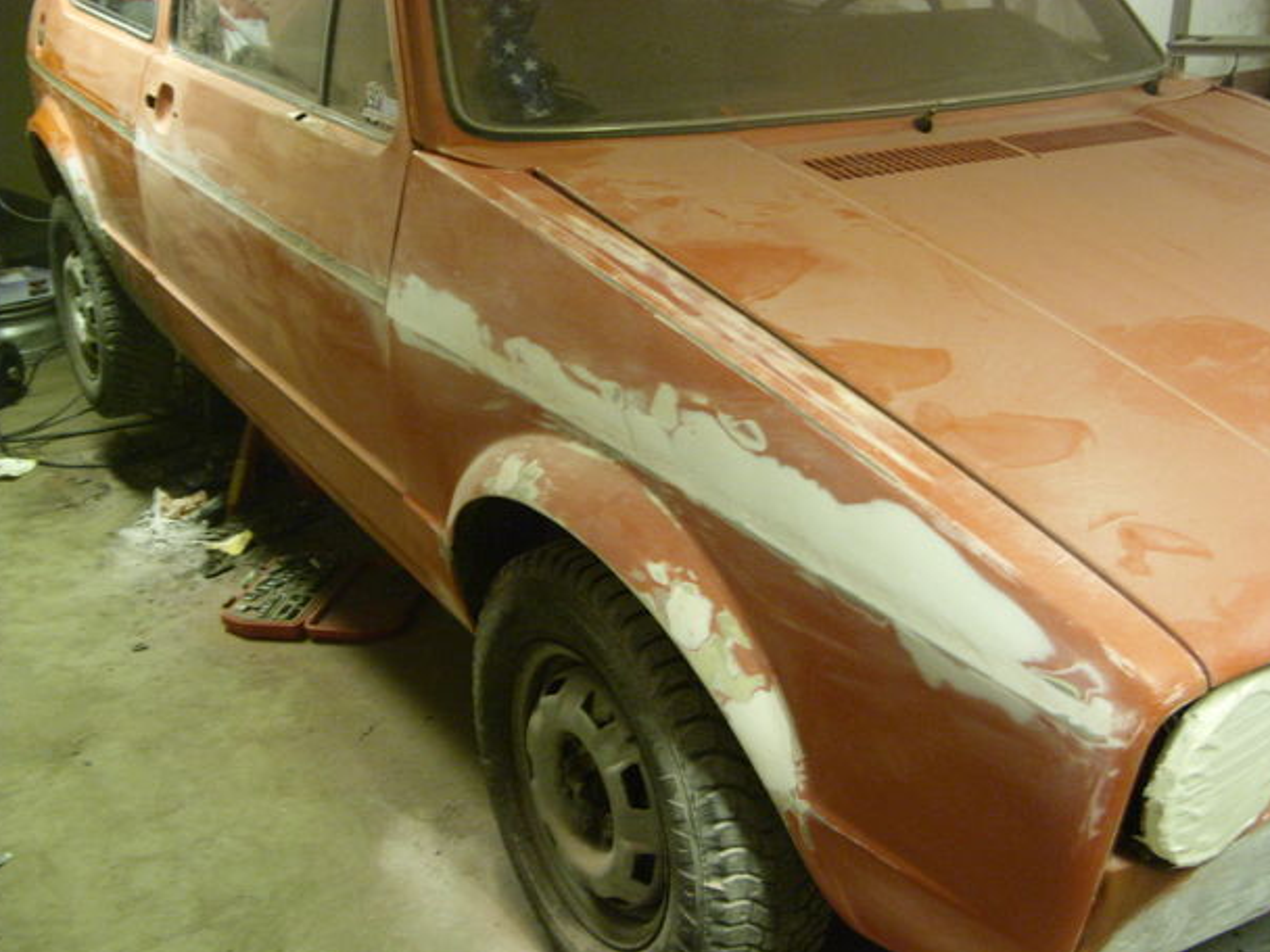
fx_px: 1468
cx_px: 654
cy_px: 499
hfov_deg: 46.8
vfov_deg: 36.0
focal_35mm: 40
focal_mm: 6.3
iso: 300
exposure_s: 1/11
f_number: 2.8
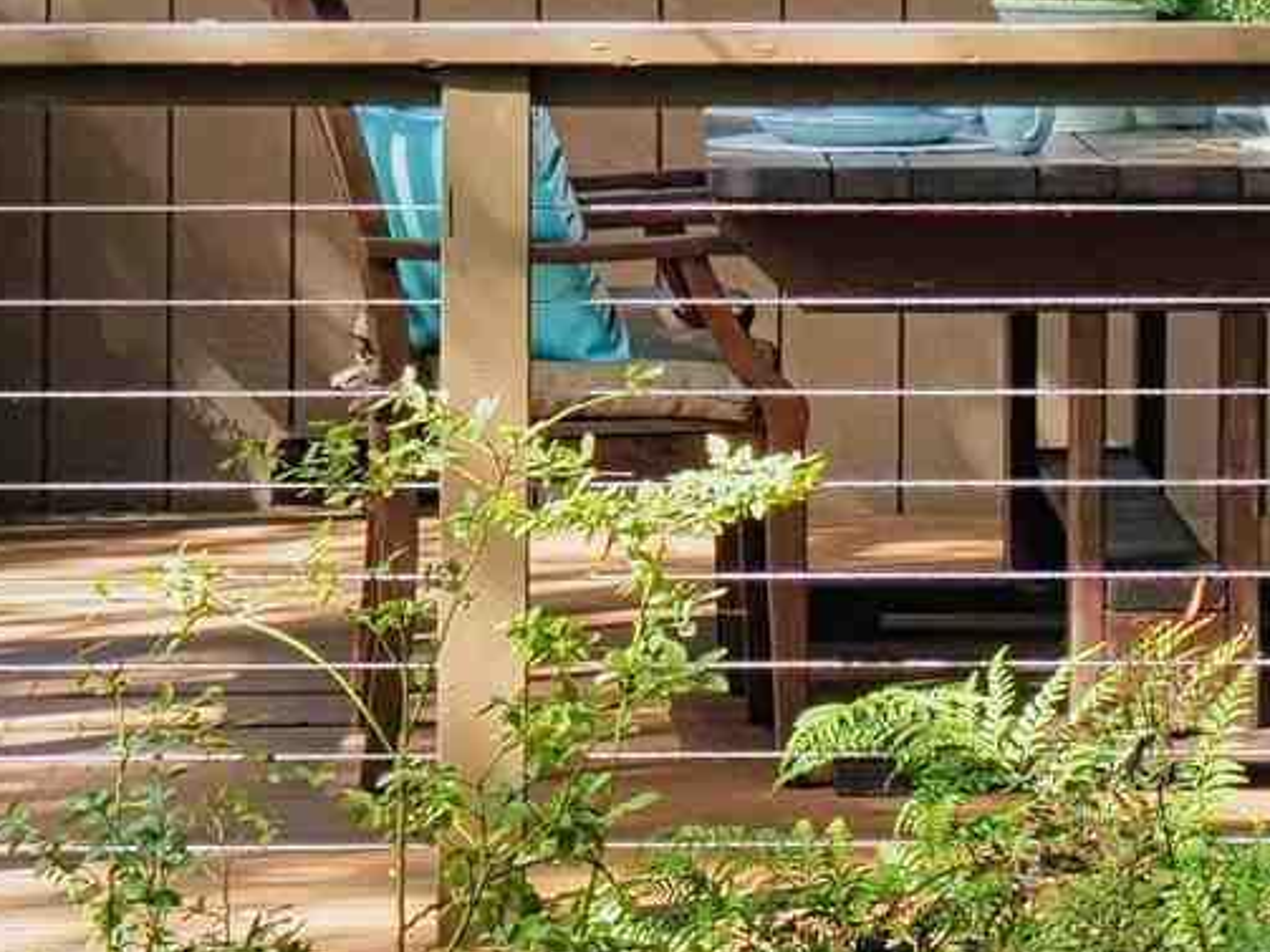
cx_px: 1237
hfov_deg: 11.5
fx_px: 6272
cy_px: -5
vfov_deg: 8.6
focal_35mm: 171
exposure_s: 1/400
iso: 200
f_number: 3.5
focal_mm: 14
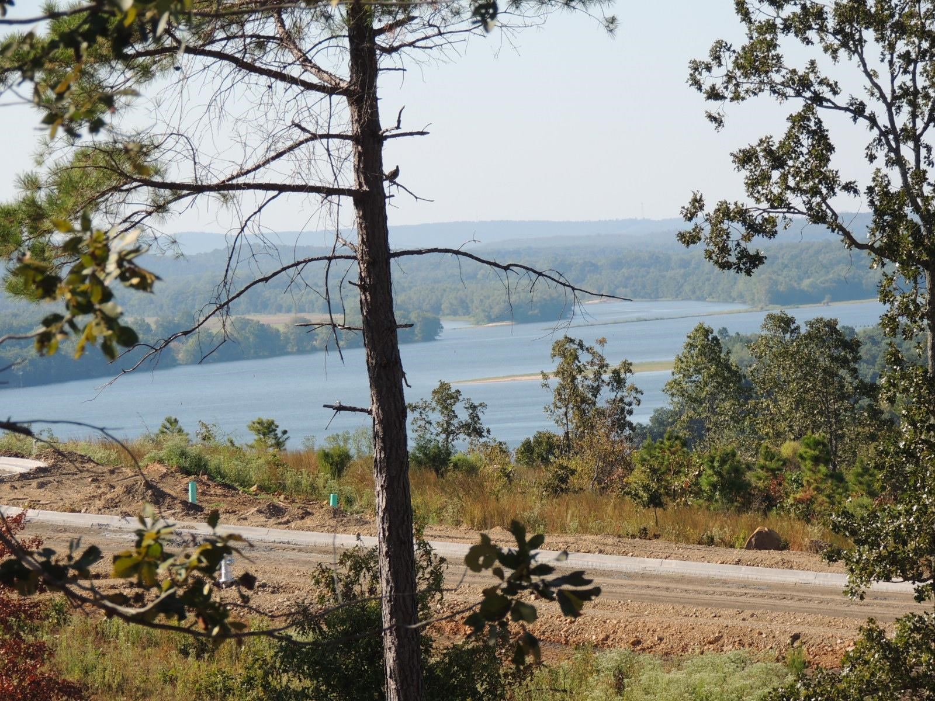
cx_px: 468
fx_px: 6077
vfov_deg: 6.6
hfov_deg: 8.8
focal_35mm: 225
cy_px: 350
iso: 100
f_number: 4.6
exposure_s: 1/400
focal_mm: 40.1
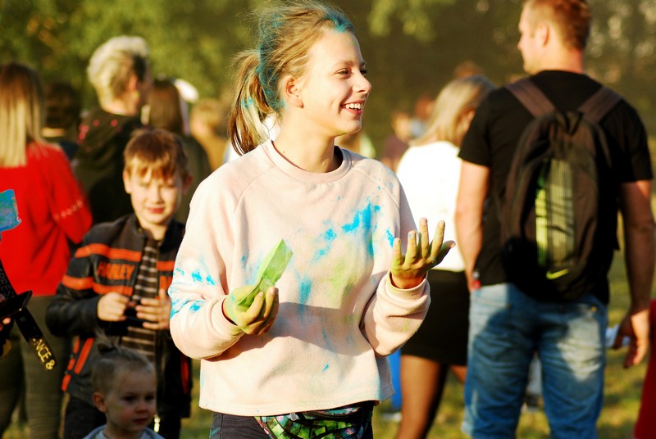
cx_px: 328
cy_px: 220
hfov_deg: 12.2
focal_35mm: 168
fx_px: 3066
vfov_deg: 8.2
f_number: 4.5
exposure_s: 1/640
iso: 320
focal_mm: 112
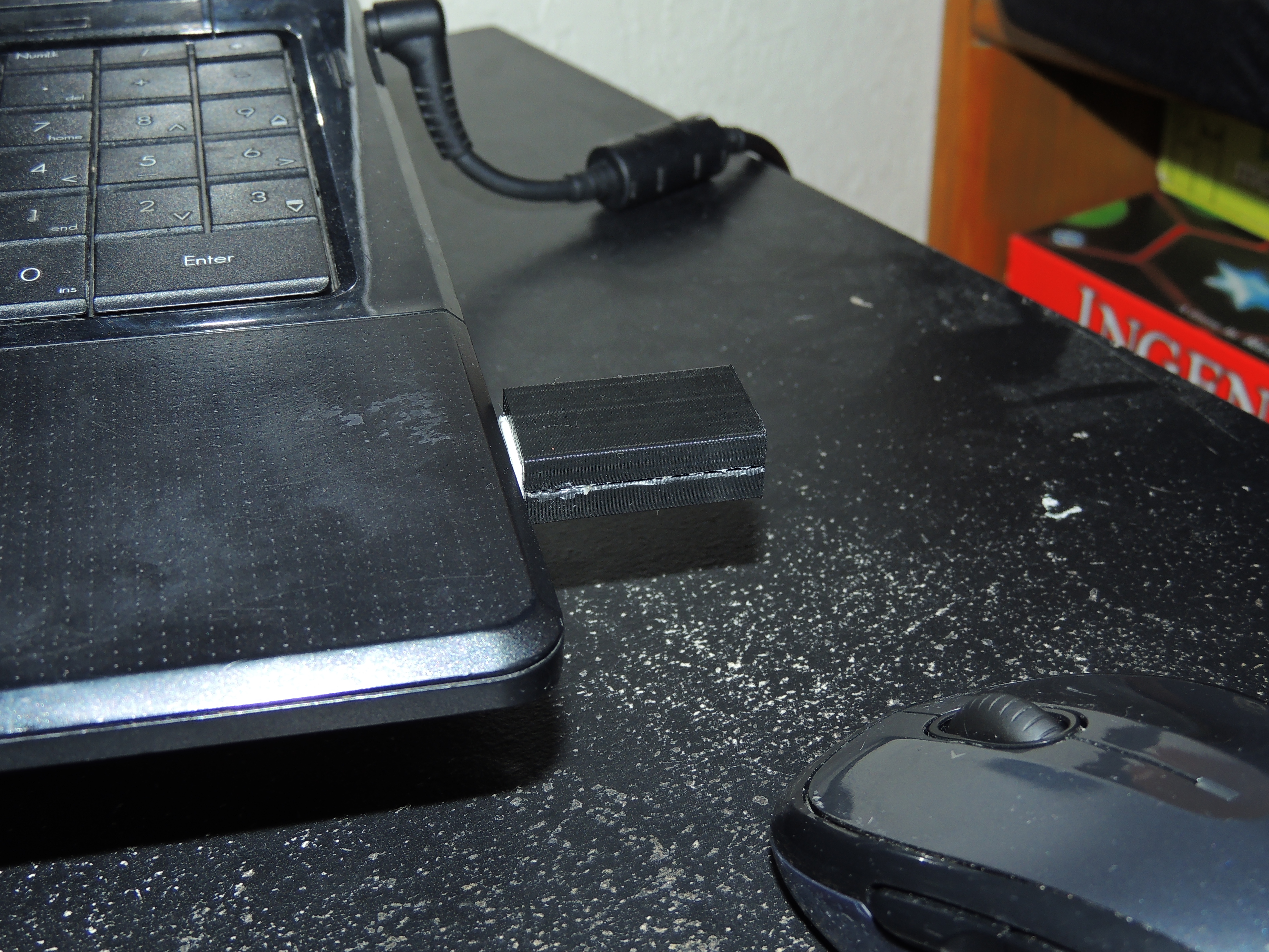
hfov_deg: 40.4
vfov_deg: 30.9
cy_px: 476
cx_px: 634
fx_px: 1723
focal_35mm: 47
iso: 100
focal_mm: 8.3
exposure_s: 1/1250
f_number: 3.5
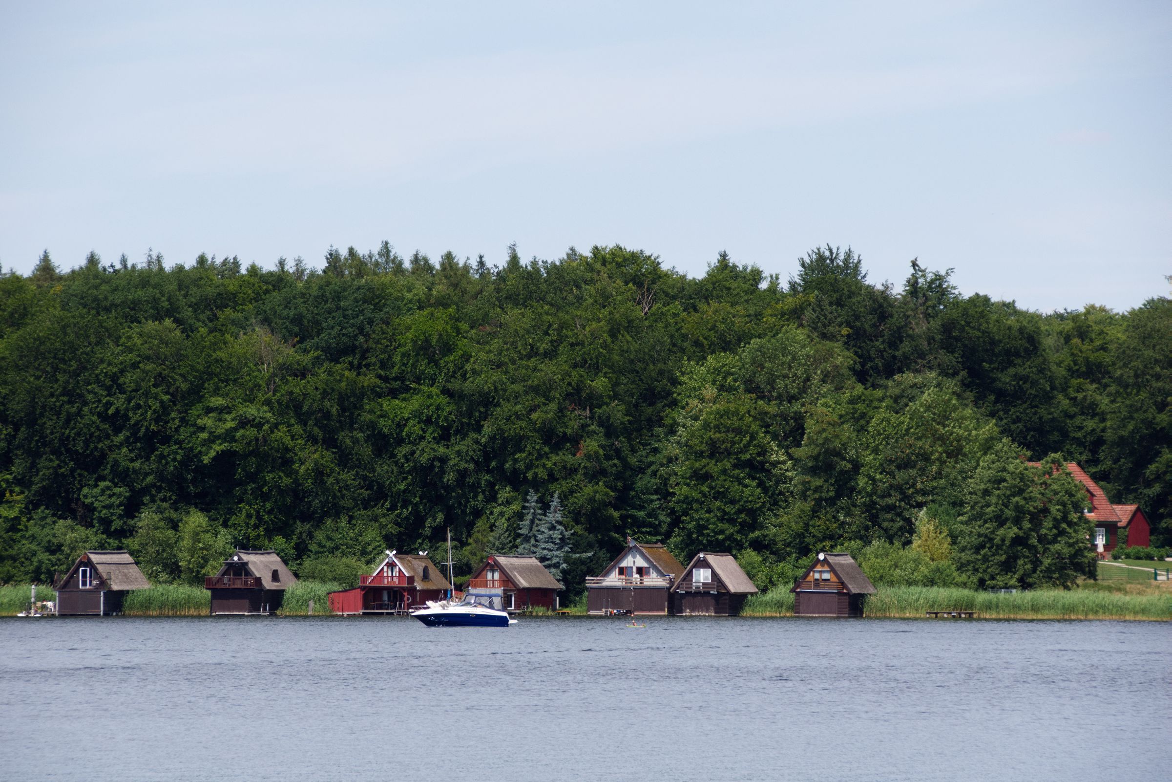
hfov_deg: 9.1
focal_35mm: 225
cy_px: 391
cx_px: 586
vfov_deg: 6.1
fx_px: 7324
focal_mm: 150
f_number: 9
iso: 400
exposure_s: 1/640
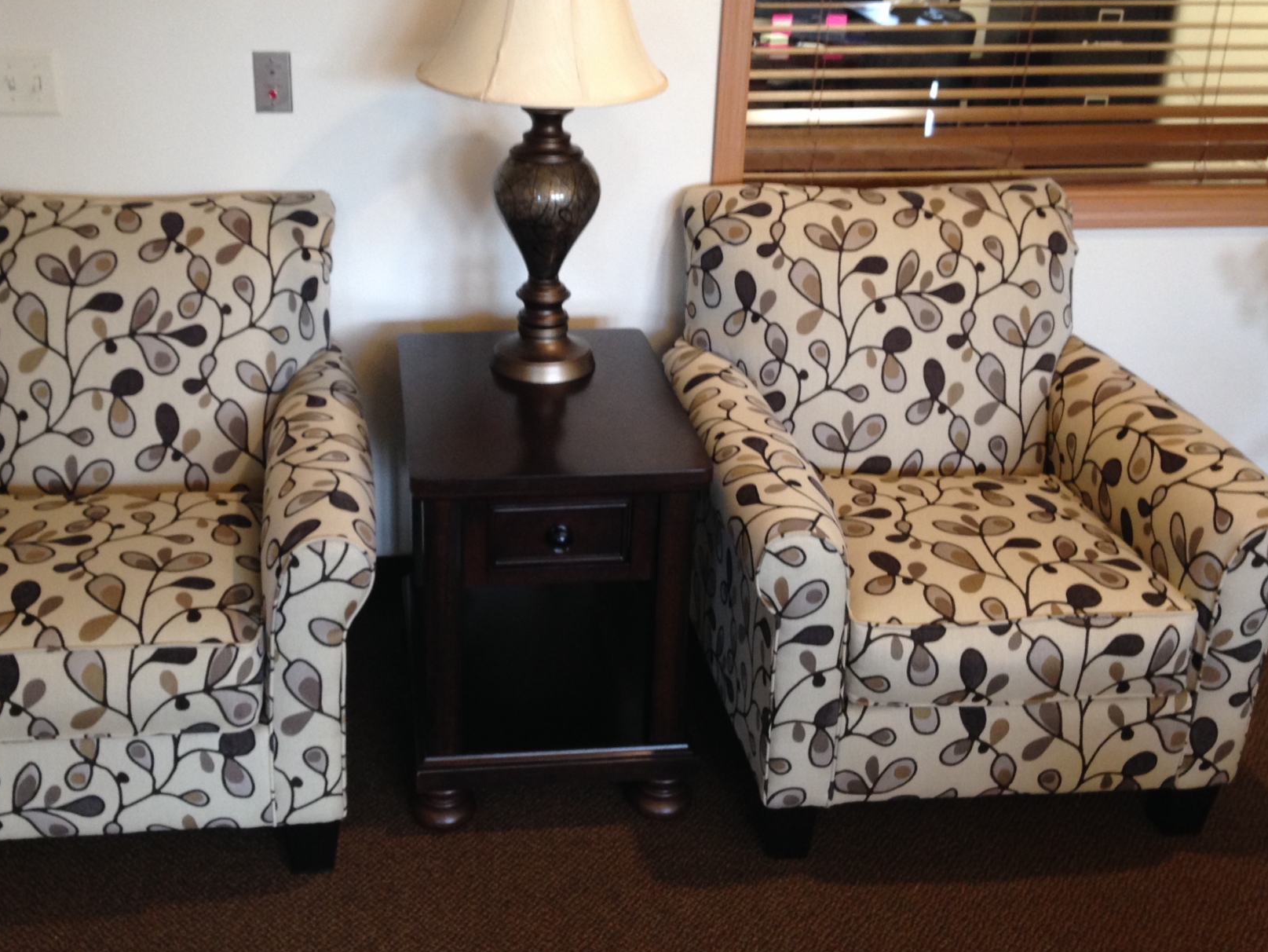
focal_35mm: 42
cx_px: 522
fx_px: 1539
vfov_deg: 34.2
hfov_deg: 44.6
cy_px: 373
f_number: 2.4
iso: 125
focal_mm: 4.12
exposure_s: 1/20
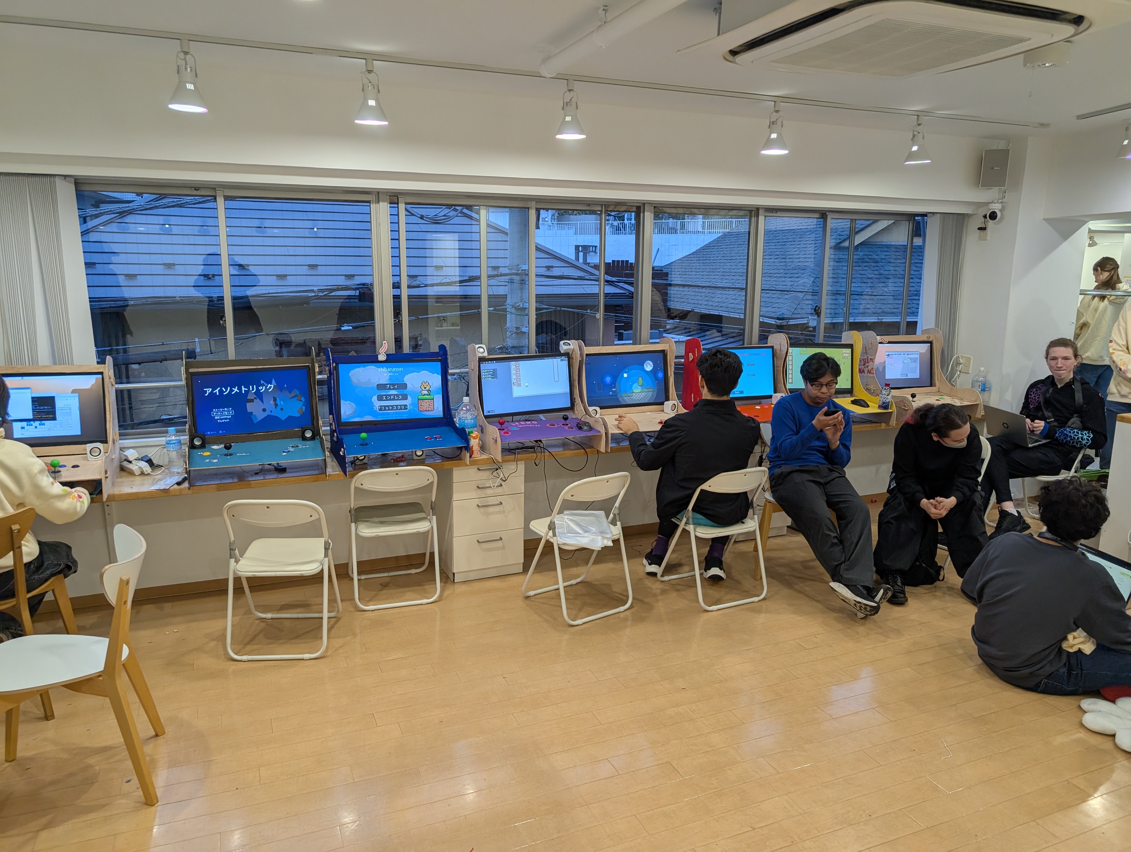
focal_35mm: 24
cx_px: 566
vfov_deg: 56.9
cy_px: 426
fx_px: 785
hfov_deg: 71.5
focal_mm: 6.9
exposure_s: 1/142
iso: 24
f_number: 1.68
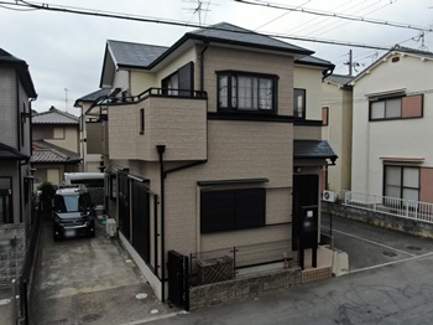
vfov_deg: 49.7
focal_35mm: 28
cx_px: 216
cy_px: 162
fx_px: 350
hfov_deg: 63.5
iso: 100
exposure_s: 1/100
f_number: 3
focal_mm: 4.89
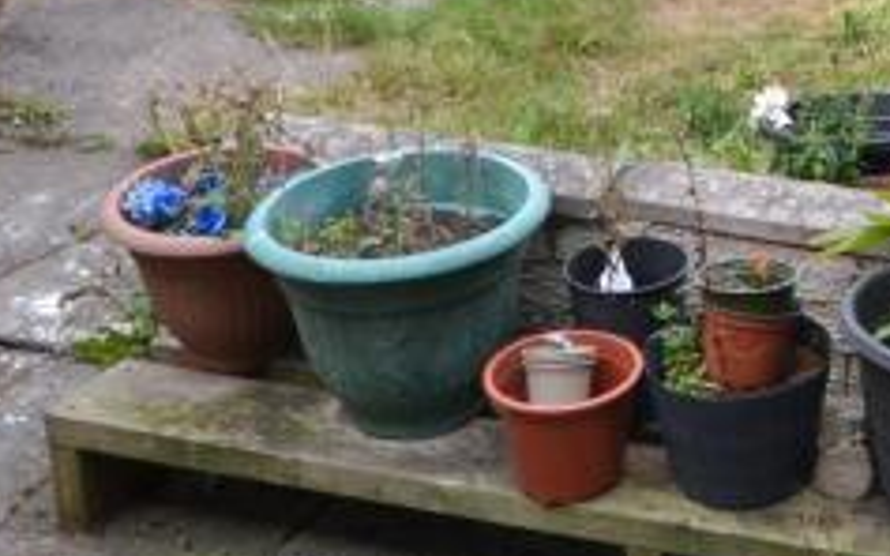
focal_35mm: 66
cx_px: 1097
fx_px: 1600
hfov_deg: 27.1
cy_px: -28
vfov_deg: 19.0
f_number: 5.6
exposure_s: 1/125
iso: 160
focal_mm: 10
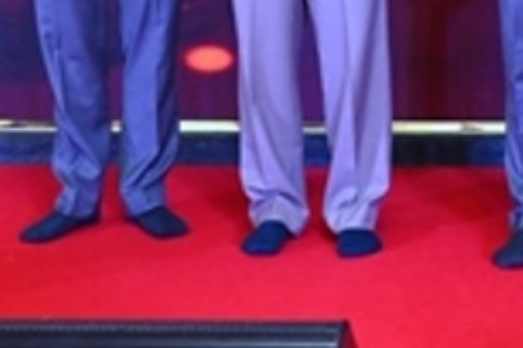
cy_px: -157
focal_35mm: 115
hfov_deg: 16.8
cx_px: 666
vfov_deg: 11.4
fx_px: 1671
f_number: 7.1
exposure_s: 1/160
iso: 1600
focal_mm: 27.5
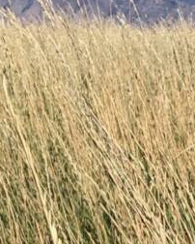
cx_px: 414
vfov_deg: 10.5
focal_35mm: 149
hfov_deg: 9.6
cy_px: 648
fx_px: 1074
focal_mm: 3.99
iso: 20
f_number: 1.8
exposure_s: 1/2315
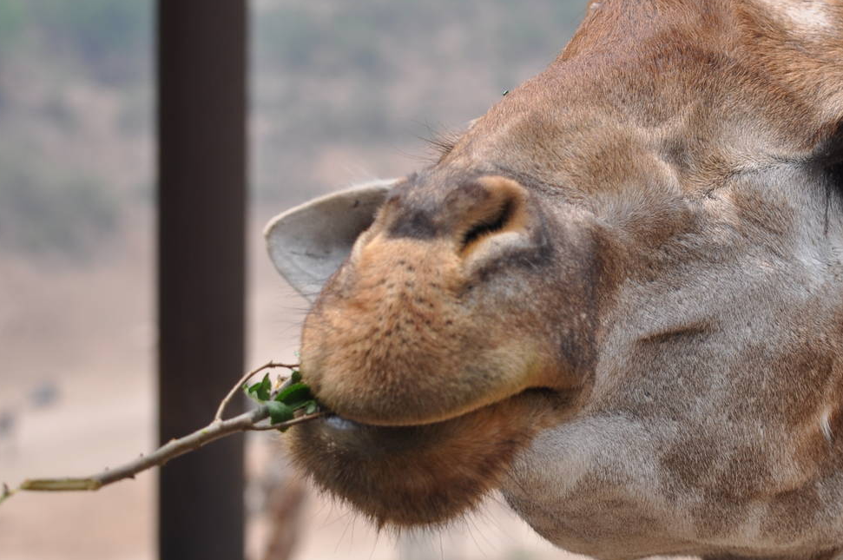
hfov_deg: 11.8
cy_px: 242
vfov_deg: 7.9
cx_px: 682
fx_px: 4046
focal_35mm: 173
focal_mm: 70
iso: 200
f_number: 6.3
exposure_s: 1/640
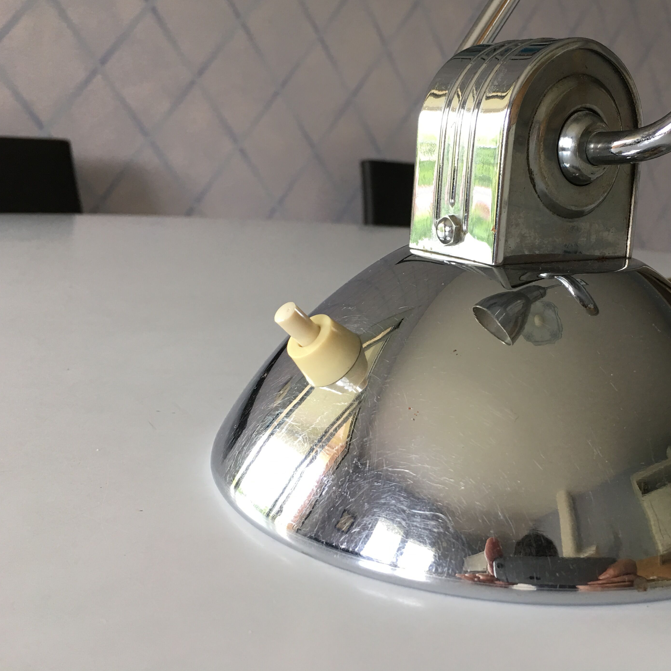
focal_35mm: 37
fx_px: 811
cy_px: 314
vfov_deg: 44.9
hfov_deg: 44.0
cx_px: 470
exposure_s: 1/33
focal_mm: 4.15
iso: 40
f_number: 2.2
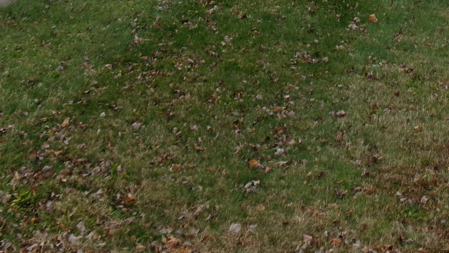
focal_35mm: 76
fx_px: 905
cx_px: 280
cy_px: -156
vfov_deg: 14.5
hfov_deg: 27.8
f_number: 3.9
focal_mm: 5.1
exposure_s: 1/240
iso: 100
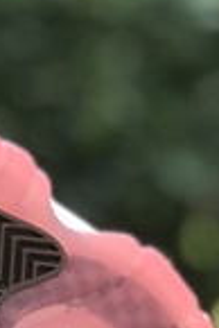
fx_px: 2749
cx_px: -117
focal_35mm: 302
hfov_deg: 4.5
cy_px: 485
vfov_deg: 6.7
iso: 25
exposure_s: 1/100
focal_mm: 6.6
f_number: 2.8
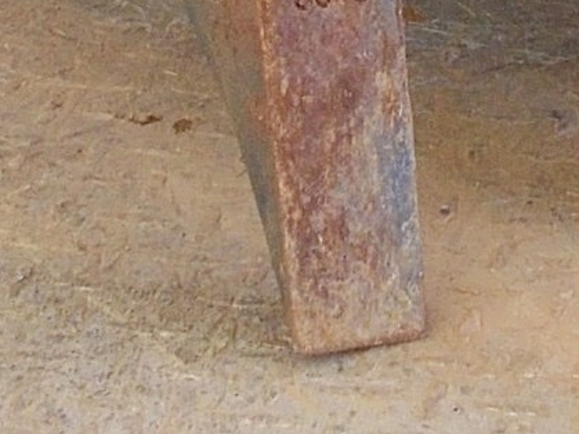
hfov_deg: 5.5
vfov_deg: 4.1
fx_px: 5986
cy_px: -728
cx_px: 361
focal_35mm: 358
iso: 140
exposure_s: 1/60
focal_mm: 11.8
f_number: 5.3
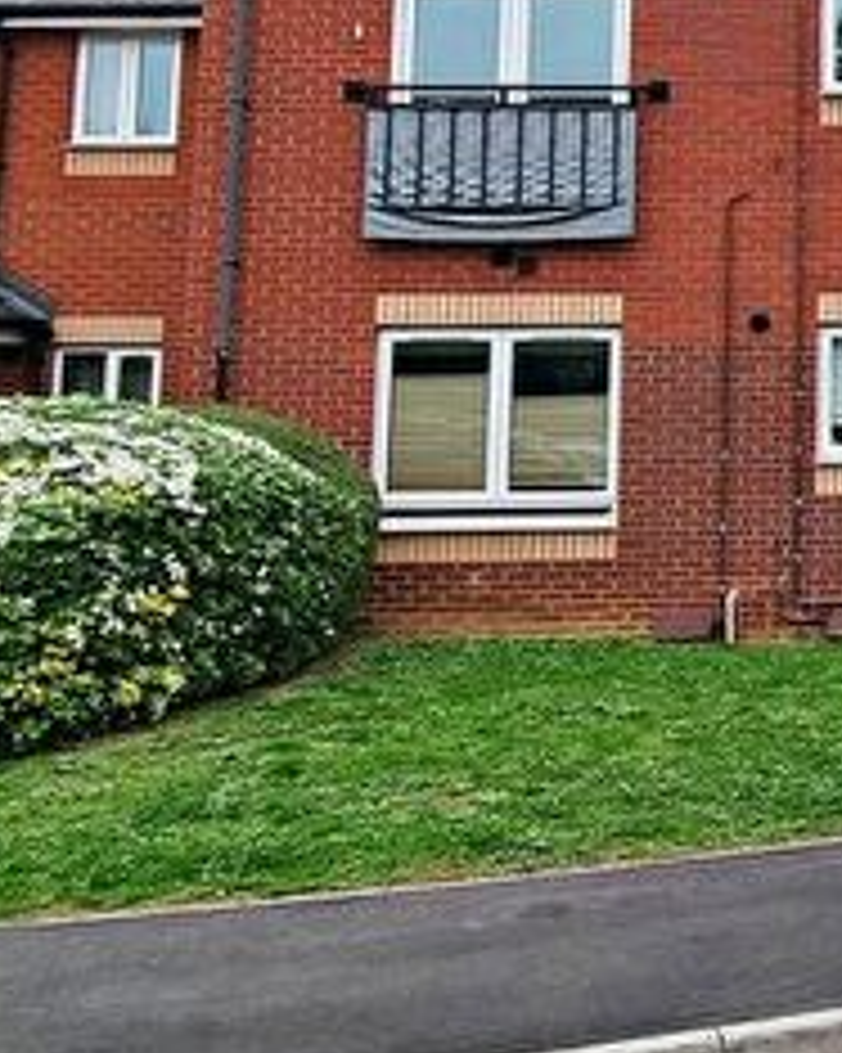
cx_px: 1265
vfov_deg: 45.2
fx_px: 1184
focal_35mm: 38
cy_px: 191
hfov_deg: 27.2
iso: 50
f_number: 2.2
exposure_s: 1/816
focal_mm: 2.2
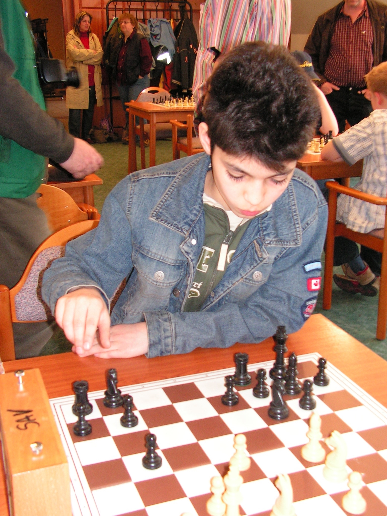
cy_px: 258
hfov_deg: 32.9
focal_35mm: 44
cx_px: 194
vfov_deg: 42.9
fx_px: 656
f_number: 3.2
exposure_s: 1/40
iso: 200
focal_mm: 7.4
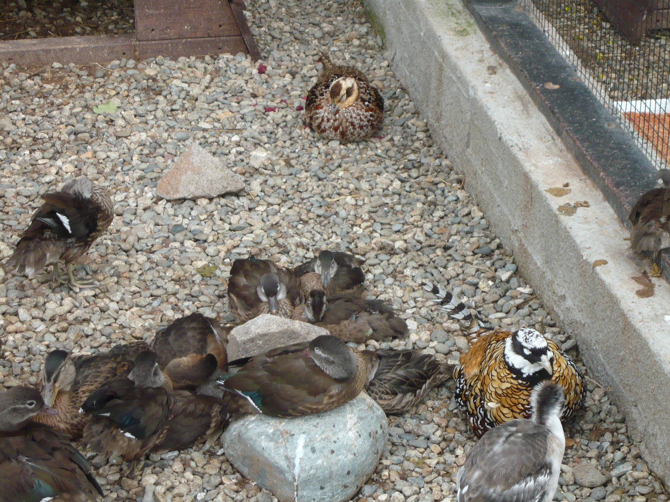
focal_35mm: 100
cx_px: 335
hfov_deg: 19.6
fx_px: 1936
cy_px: 251
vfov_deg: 14.8
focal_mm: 16.5
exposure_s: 1/125
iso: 200
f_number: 5.1
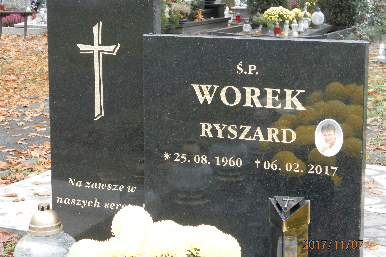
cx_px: 192
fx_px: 922
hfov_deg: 23.6
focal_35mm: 86
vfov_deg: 15.9
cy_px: 130
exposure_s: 1/60
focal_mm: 14.6
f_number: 4.2
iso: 160
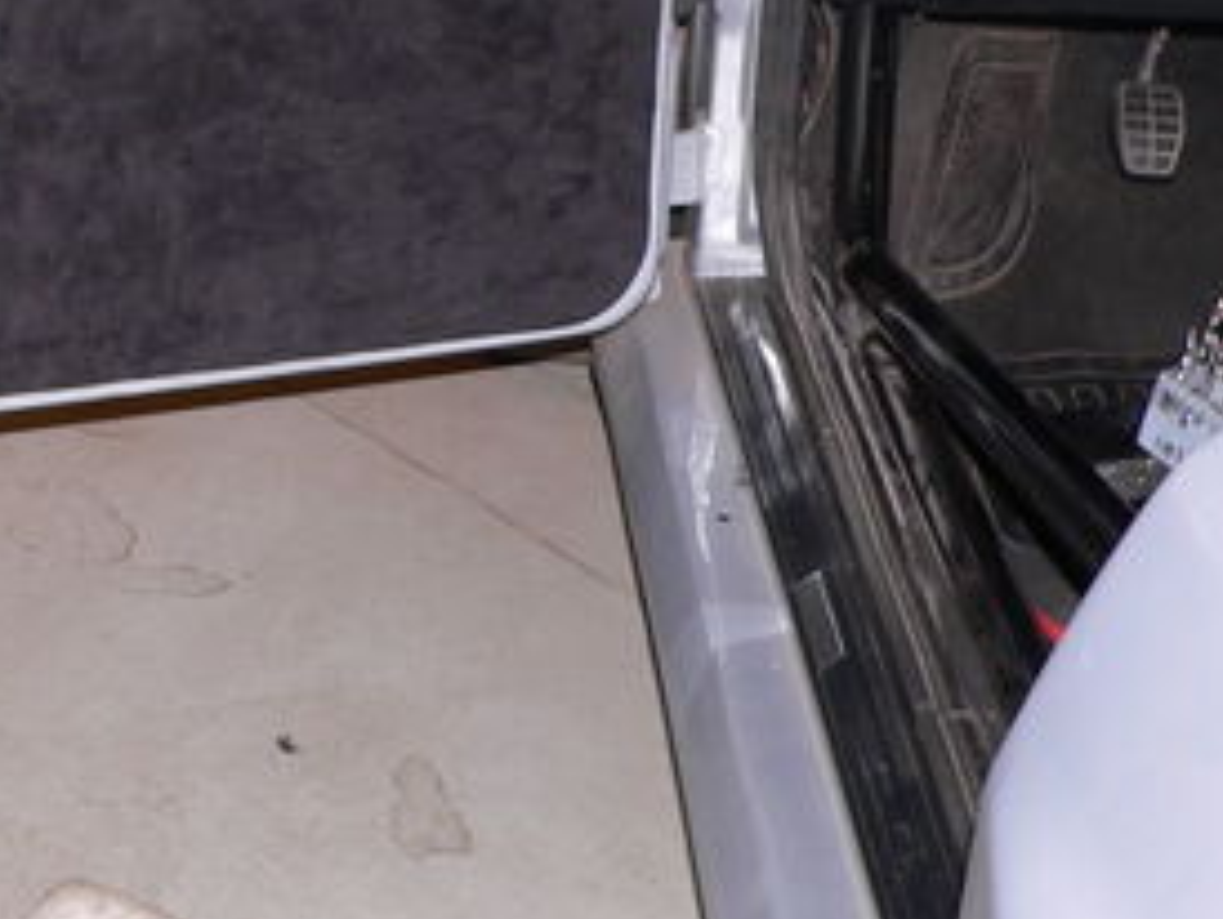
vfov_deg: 17.2
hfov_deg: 22.3
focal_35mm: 84
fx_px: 2970
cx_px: -22
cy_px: 27
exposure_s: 1/60
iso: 100
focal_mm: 6
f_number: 2.8
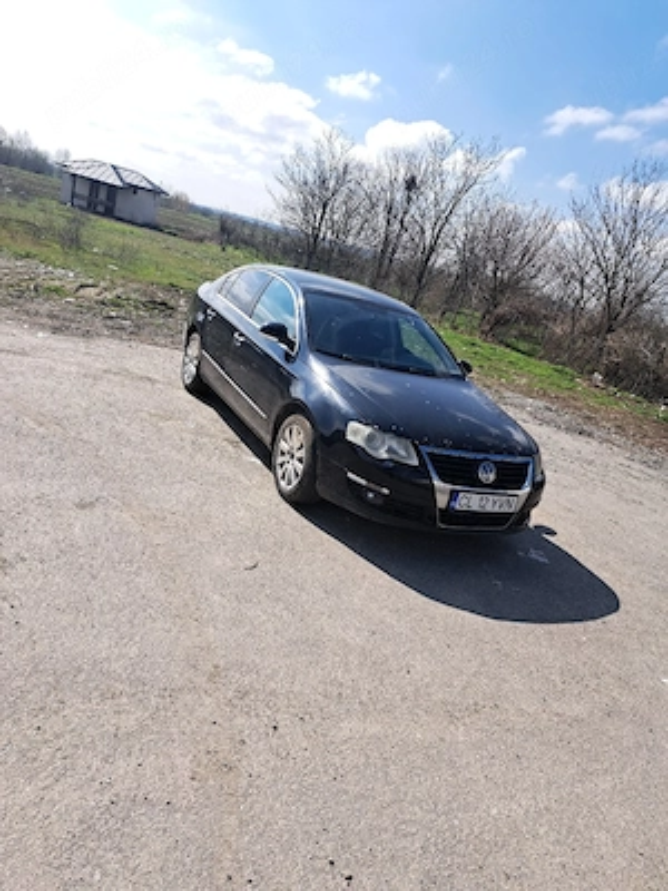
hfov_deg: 56.8
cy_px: 446
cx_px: 334
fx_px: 618
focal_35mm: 24
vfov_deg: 71.6
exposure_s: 1/909
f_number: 1.8
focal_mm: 5.23
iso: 50
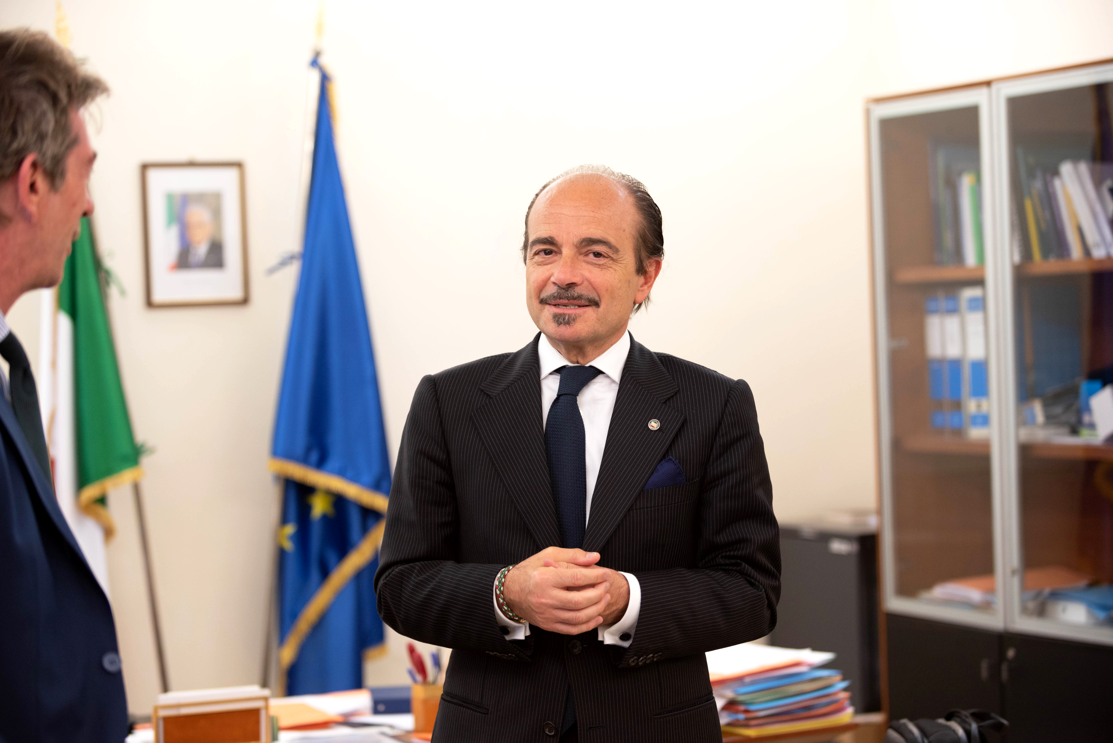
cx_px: 556
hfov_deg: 25.4
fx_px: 2474
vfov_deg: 17.1
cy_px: 372
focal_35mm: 80
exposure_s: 1/100
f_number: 2.8
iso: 1000
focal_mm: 80
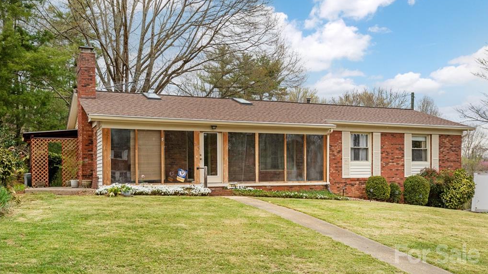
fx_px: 479
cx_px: 245
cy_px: 150
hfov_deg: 54.0
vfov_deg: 32.0
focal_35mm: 37
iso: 400
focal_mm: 35
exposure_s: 1/800
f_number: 7.1
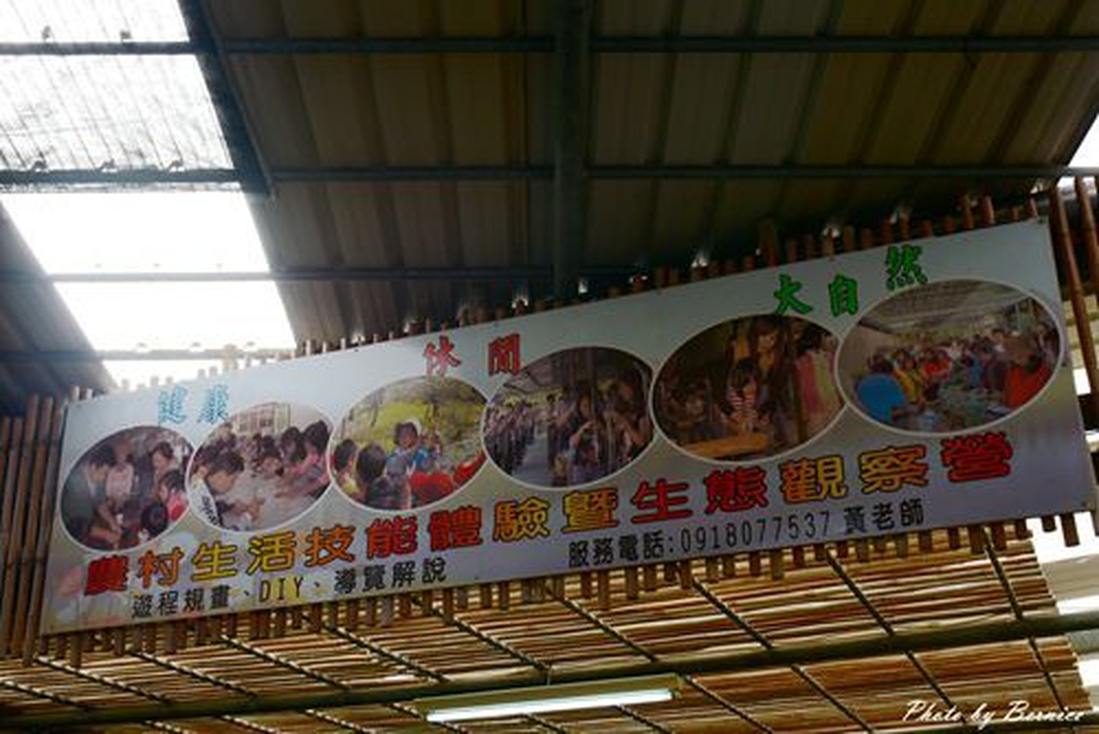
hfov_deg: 43.6
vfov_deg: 29.9
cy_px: 367
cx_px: 550
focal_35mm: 45
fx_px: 1374
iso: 100
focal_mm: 30
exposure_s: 1/100
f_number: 5.6
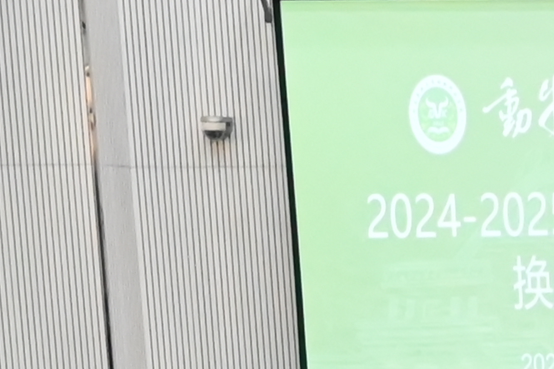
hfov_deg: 8.3
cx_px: 1599
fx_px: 3277
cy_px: 904
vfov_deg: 6.2
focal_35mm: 213
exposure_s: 1/160
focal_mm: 24
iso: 6400
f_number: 5.6
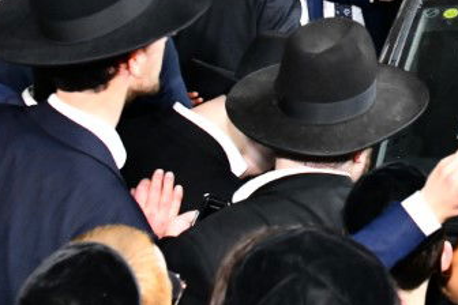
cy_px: -60
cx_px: 507
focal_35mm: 96
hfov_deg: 20.2
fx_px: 1221
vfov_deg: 13.8
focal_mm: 28
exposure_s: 1/125
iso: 2500
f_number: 5
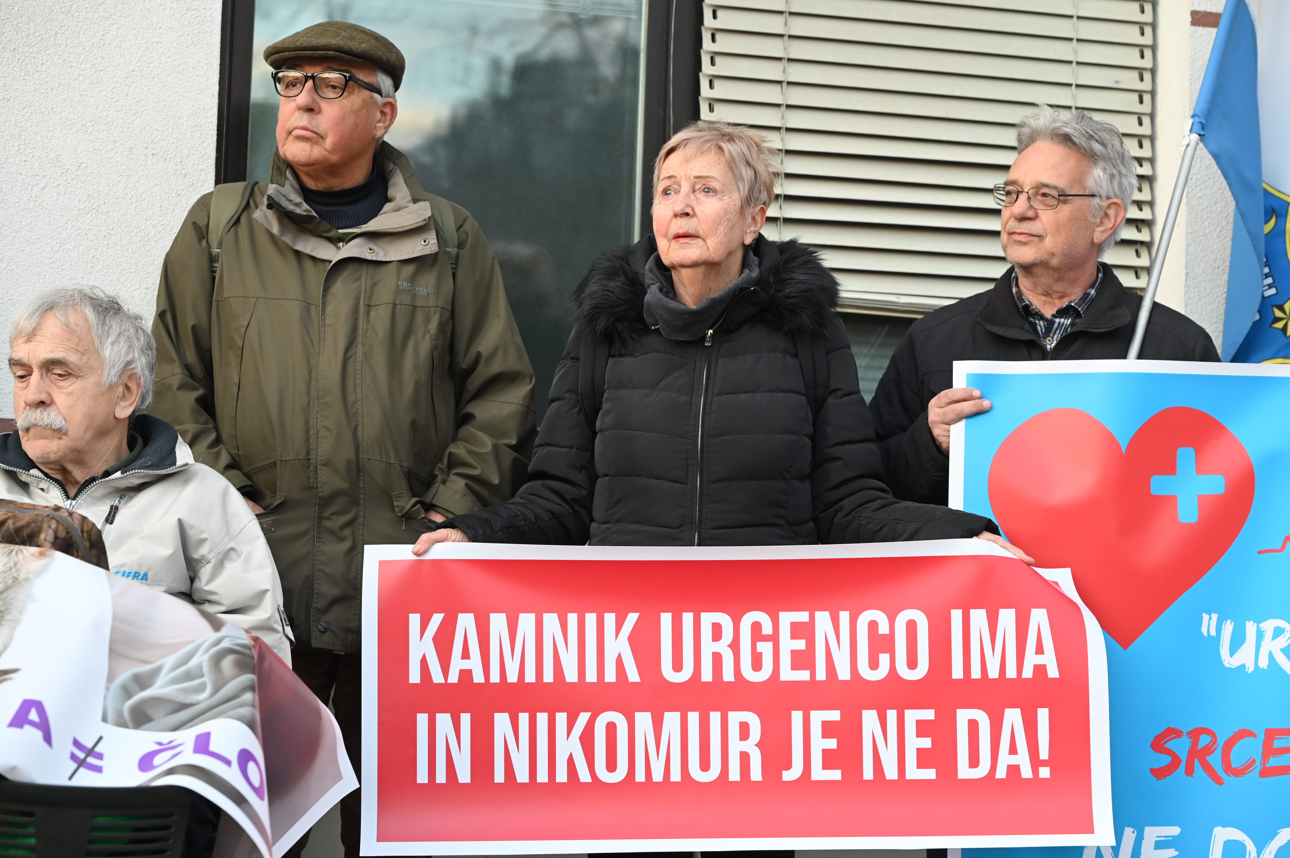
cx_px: 645
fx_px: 3652
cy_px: 429
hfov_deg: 20.0
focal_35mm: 102
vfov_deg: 13.4
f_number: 4.5
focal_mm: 102
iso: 1600
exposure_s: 1/320
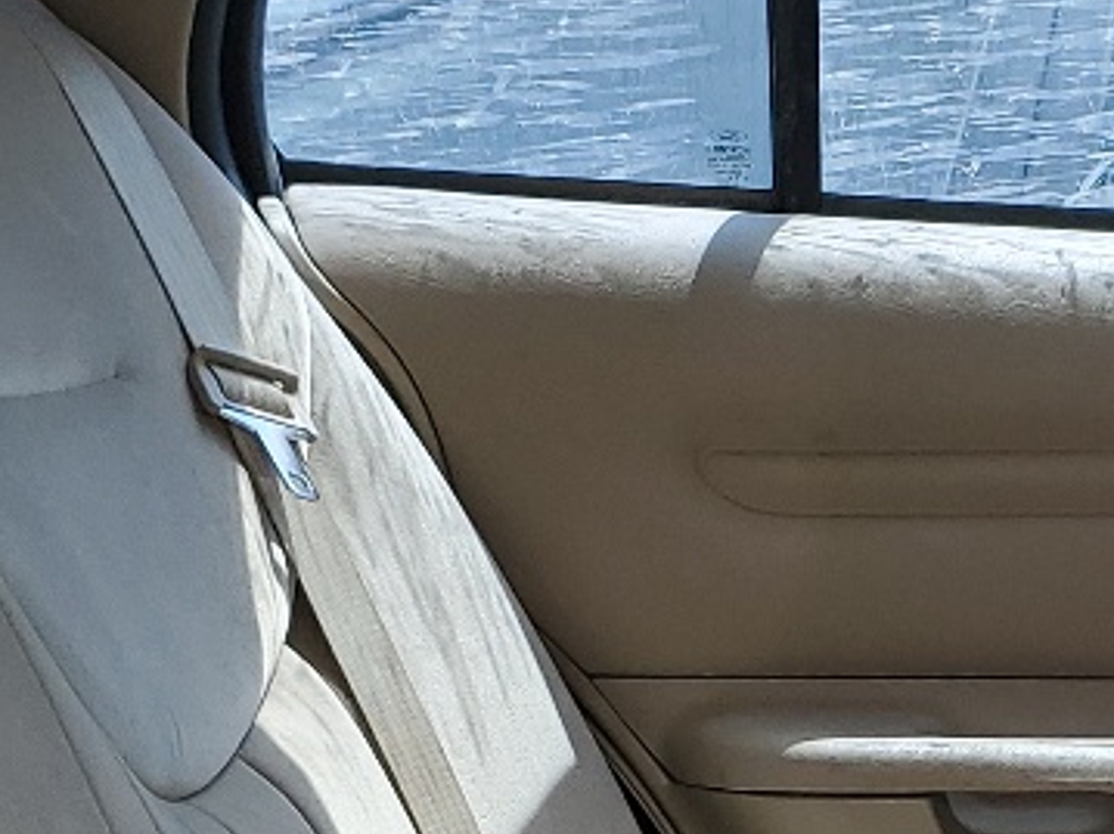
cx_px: 1089
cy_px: 970
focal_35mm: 116
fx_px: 3732
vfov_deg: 12.5
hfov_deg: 16.7
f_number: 1.5
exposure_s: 1/435
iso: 50
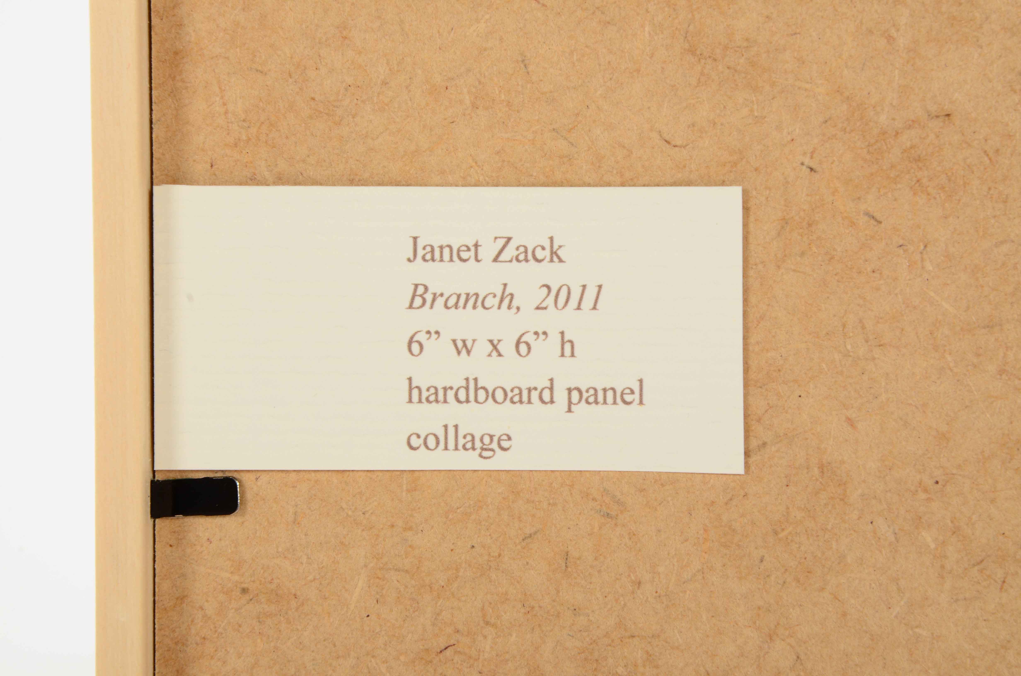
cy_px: 338
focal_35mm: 158
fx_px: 4458
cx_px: 510
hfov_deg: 13.1
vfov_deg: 8.7
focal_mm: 105
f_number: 18
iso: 200
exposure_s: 1/160
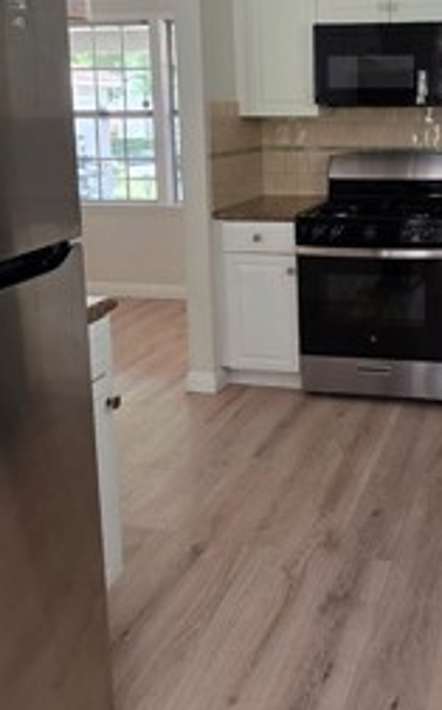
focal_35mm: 35
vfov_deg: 53.5
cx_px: 403
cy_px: 200
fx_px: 676
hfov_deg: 34.1
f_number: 1.9
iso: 100
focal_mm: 2.2
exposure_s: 1/120
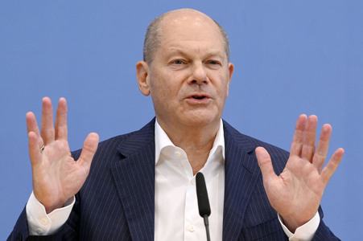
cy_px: 120
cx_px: 182
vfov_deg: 10.1
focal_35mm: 135
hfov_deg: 15.2
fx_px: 1360
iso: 4000
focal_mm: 135
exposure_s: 1/800
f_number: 6.3
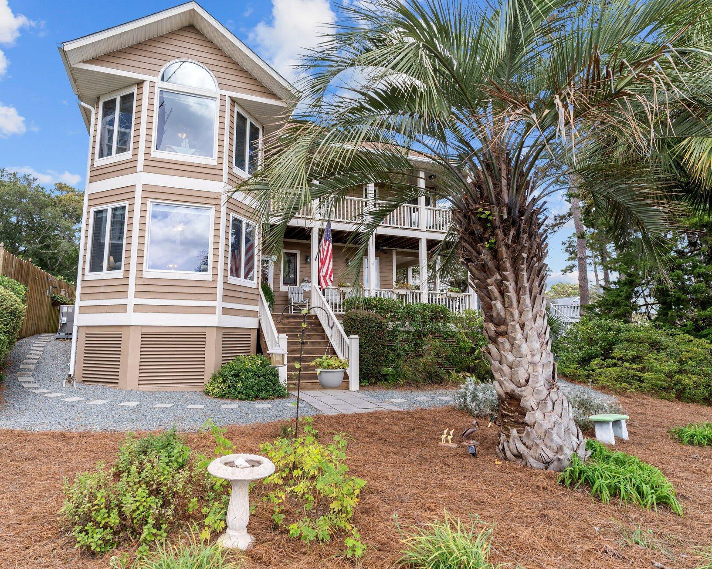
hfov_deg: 80.1
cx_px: 315
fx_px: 421
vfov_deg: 68.1
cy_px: 278
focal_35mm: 20
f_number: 5.6
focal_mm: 17
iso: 100
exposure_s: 1/160
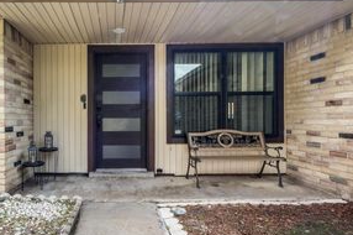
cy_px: 139
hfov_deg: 78.7
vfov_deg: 59.0
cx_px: 118
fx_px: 206
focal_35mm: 21
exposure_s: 1/20
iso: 800
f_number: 9
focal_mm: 12
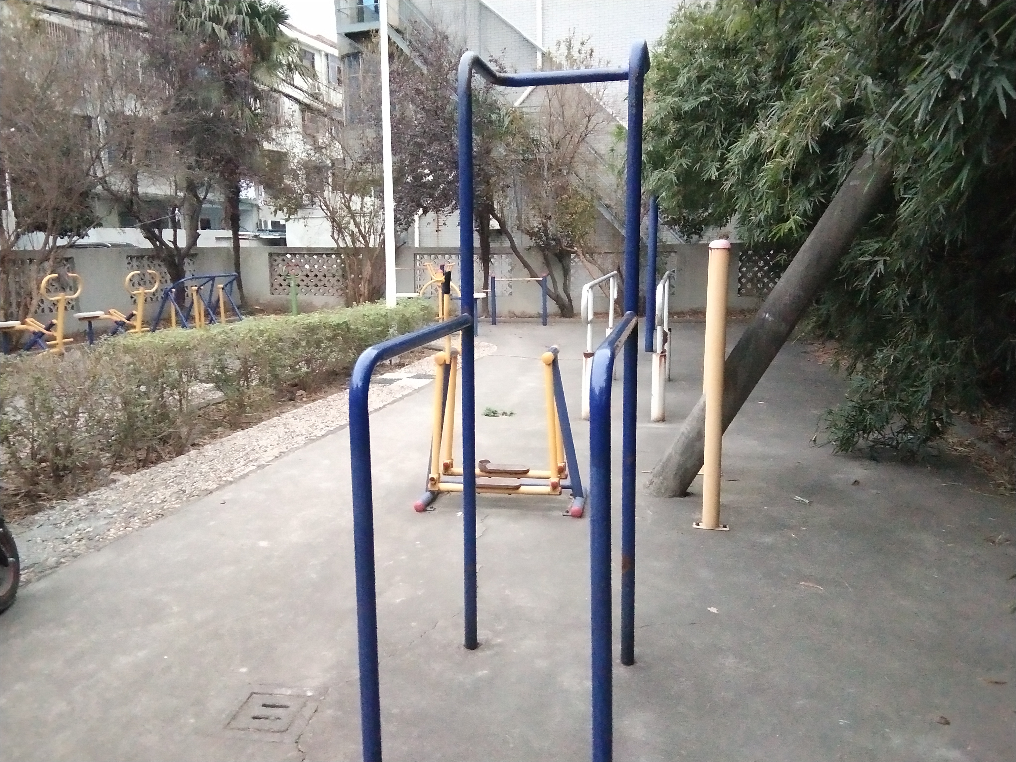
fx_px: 910
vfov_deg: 45.4
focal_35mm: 31
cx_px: 508
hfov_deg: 58.4
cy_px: 381
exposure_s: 1/14.3
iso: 1600
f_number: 2.2
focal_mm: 3.69
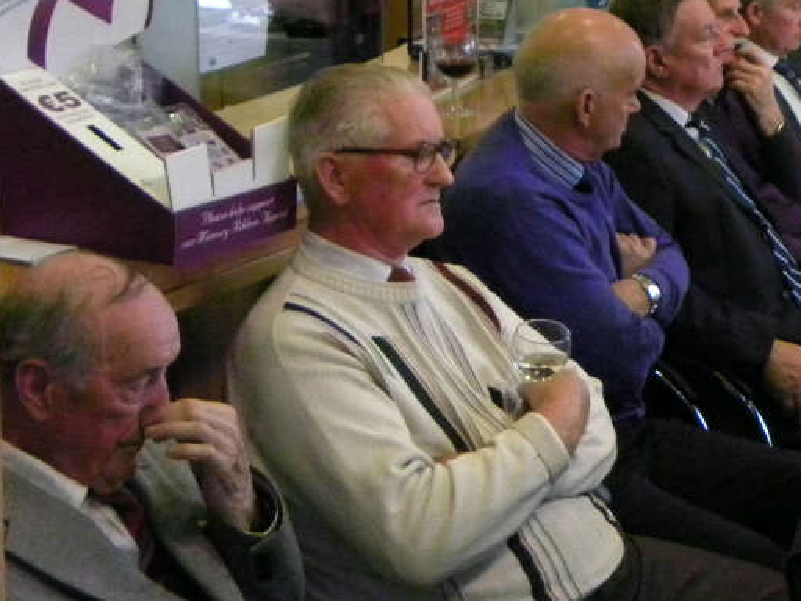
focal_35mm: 92
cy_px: 6
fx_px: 2129
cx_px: 795
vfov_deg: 15.8
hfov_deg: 20.6
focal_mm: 8.2
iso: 800
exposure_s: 1/140
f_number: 3.2
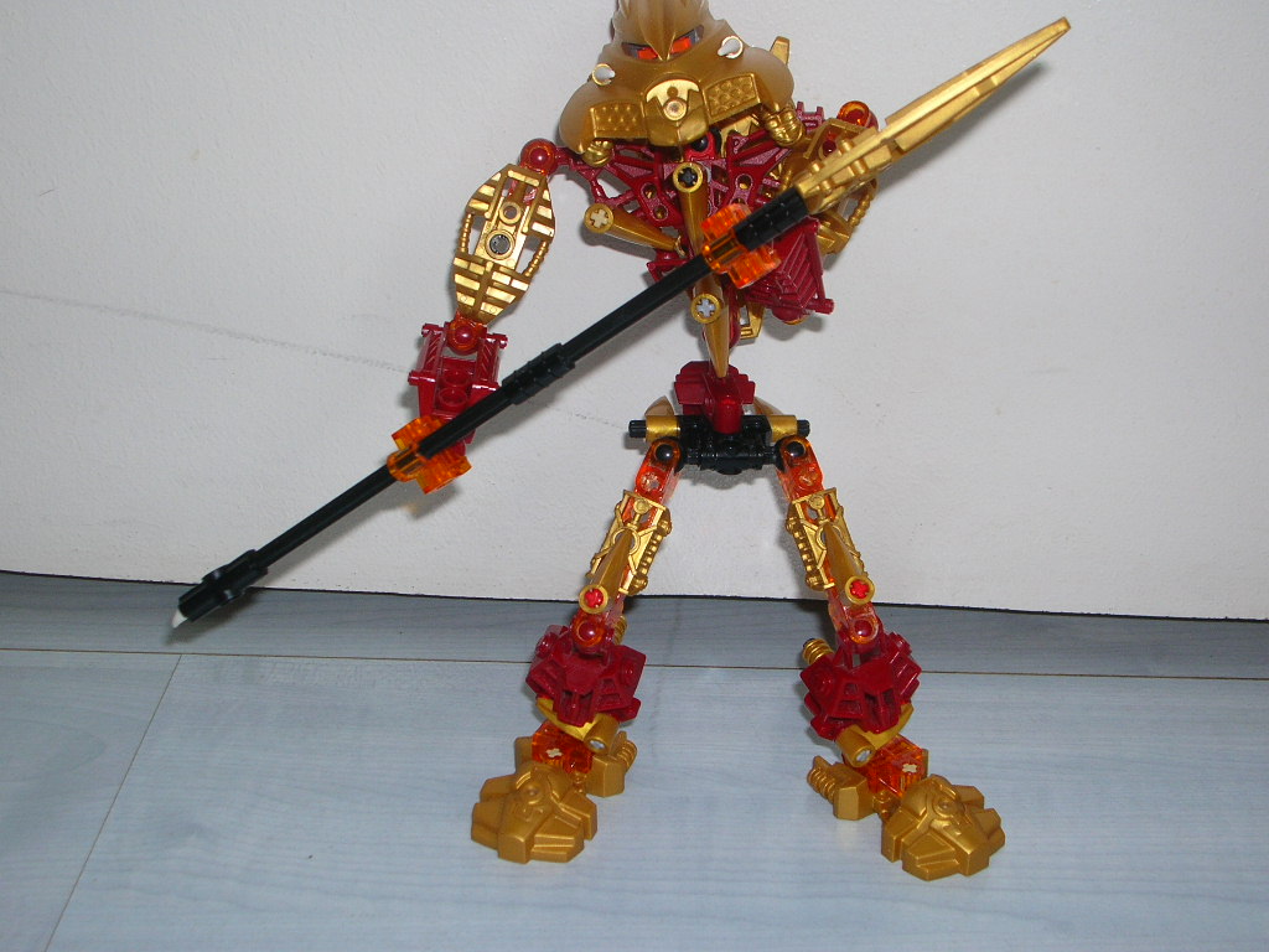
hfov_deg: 35.5
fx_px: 1980
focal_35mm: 54
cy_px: 476
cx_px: 634
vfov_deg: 27.0
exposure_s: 1/60.1
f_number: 3.4
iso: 50
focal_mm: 9.1
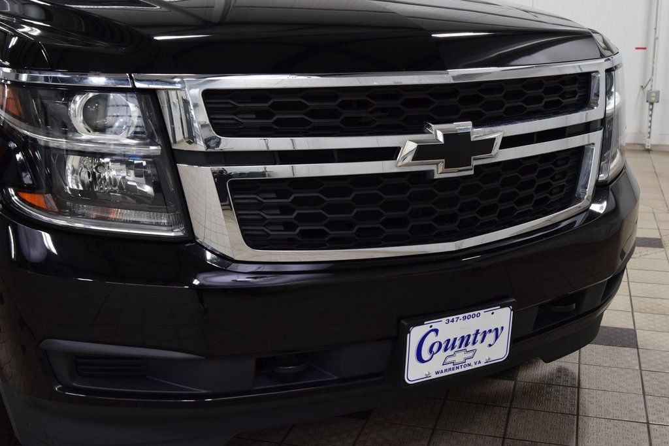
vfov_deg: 28.1
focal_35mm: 48
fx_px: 892
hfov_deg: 41.1
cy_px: 223
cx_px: 334
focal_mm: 32
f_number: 6.3
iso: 400
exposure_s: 1/15
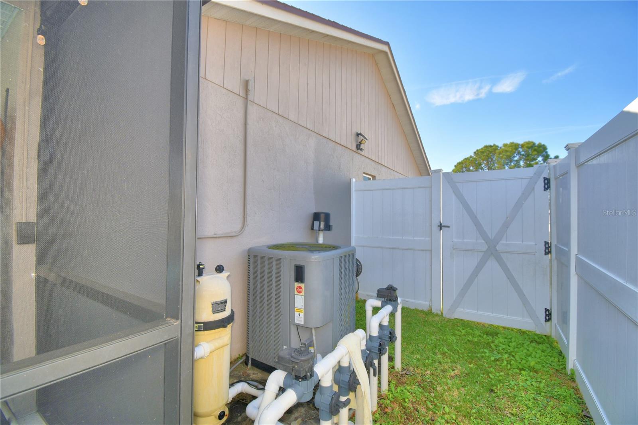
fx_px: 266
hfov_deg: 100.4
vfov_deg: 77.3
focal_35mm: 15
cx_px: 319
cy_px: 212
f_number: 5.6
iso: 100
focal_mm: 10
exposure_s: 1/250
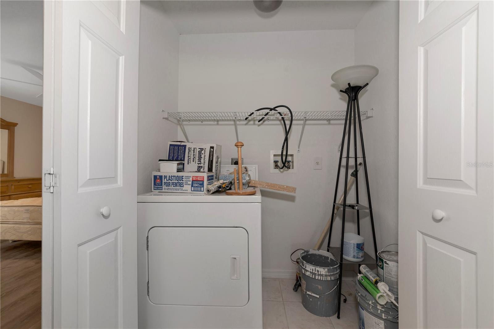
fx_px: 178
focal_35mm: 13
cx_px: 247
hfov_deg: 108.3
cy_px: 164
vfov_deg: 85.4
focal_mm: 13
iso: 400
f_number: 8
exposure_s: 1/60
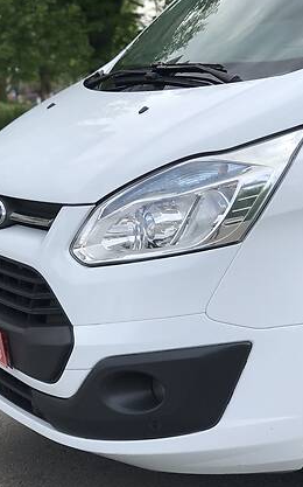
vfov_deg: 23.8
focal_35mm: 87
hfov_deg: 15.0
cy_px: 188
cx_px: 145
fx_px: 1151
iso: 20
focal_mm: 6.6
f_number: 2.8
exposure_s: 1/323
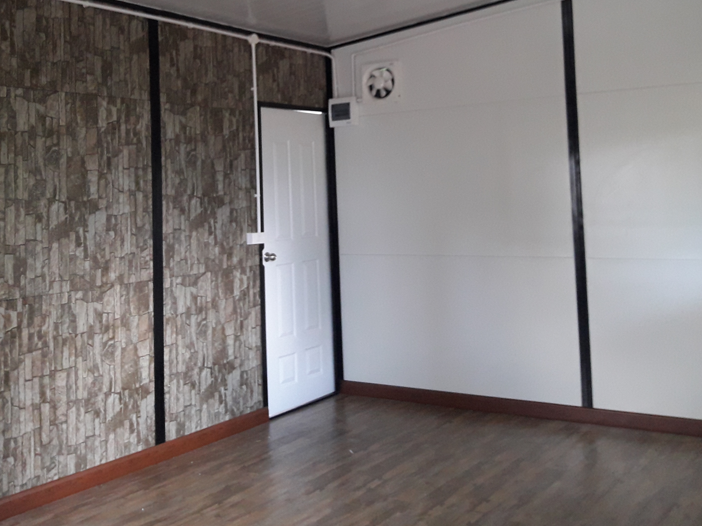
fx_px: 831
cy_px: 153
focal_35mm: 41
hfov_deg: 45.7
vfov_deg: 34.6
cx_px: 311
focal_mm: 3.7
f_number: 1.9
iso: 200
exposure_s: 1/33
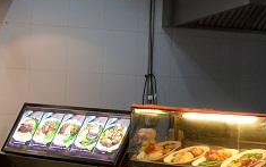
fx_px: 1318
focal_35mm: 182
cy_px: -51
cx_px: -111
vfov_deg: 7.2
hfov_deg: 11.2
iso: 400
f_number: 5
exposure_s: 1/100
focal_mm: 35
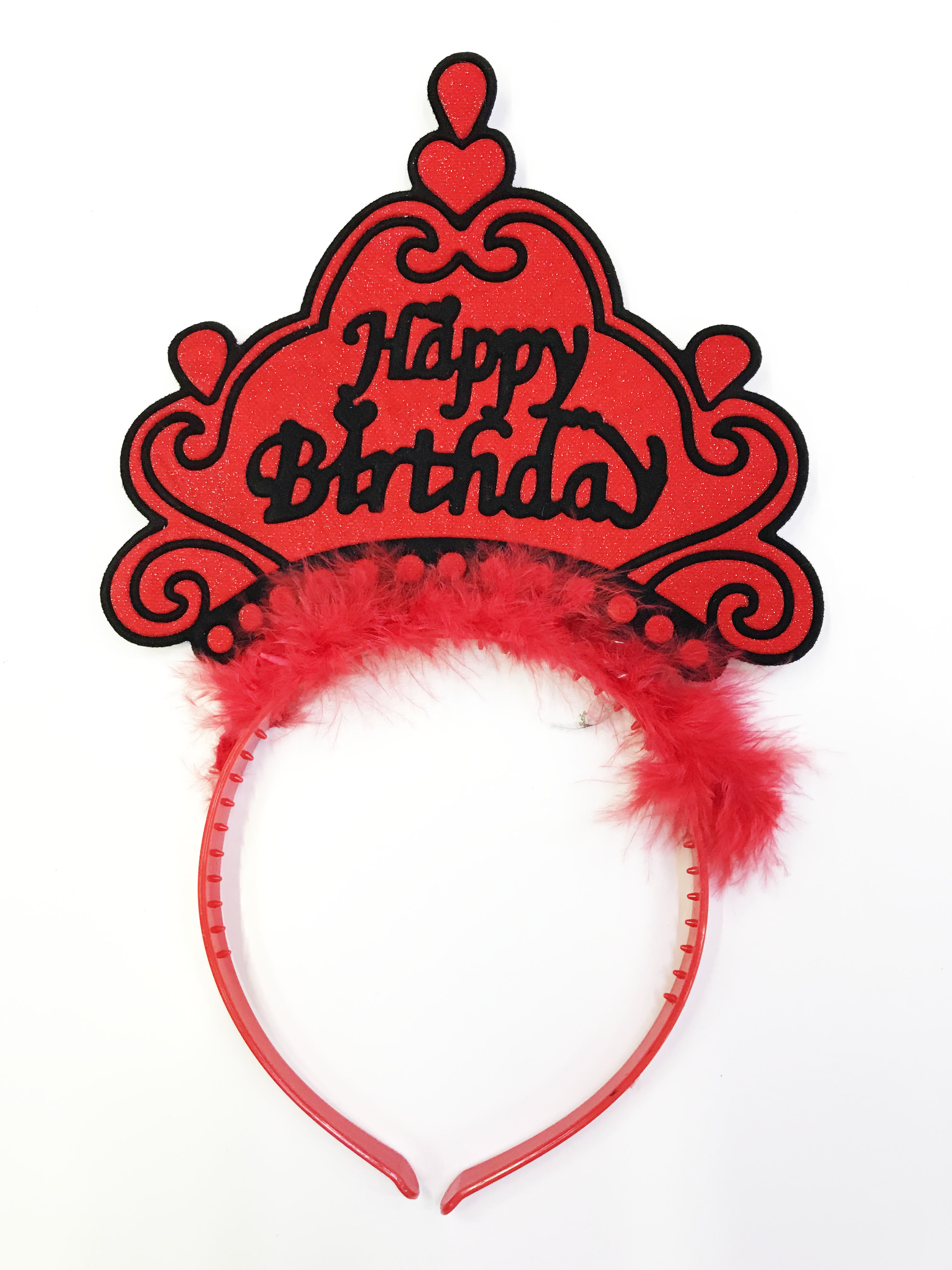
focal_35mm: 28
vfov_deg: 63.4
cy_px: 635
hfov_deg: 49.7
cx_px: 476
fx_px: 1027
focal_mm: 3.99
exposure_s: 1/25
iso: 32
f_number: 1.8
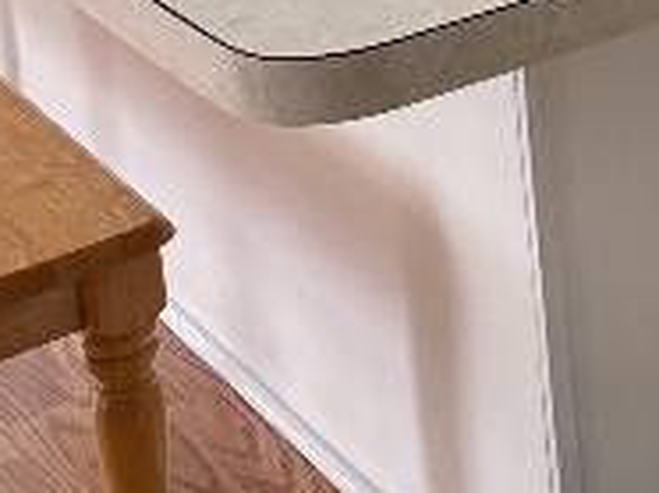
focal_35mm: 119
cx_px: 1151
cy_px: -473
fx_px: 2263
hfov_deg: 14.7
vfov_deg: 11.3
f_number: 1.6
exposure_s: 1/60
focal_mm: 5.96
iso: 125
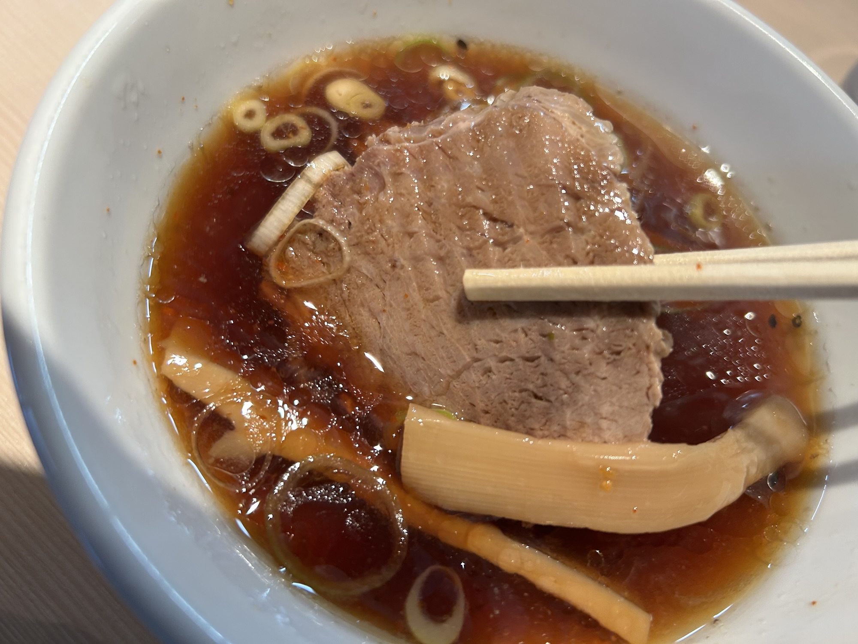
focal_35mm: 26
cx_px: 429
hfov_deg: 67.3
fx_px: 644
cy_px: 322
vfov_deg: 53.1
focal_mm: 5.7
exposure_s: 1/50
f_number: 1.5
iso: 64
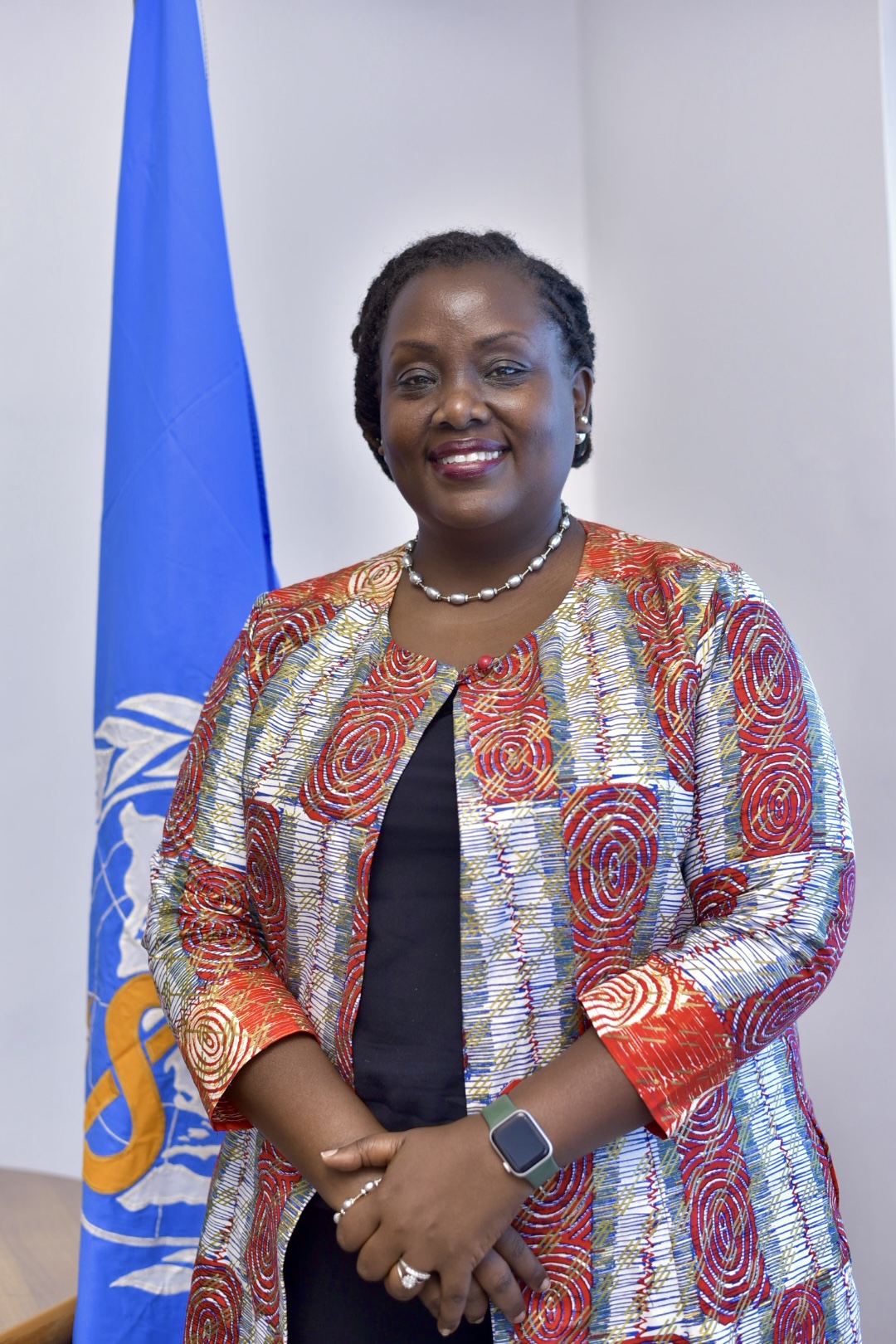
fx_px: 1867
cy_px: 672
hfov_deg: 27.0
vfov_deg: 39.6
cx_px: 448
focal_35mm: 50
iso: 250
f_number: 2.5
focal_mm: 50
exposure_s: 1/125
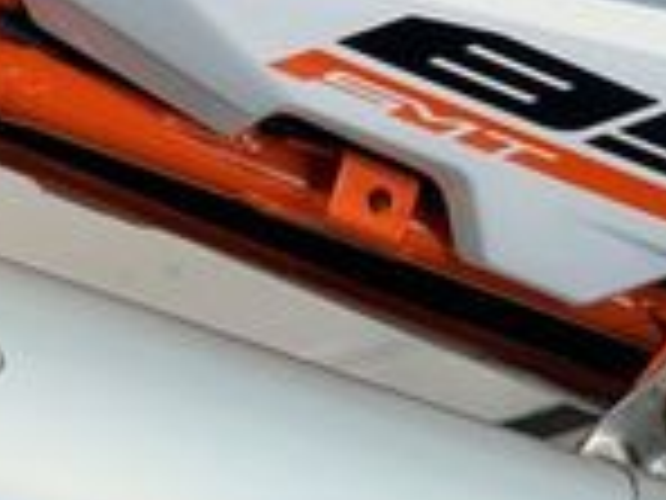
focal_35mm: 104
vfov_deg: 14.1
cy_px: 423
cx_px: 720
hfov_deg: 18.2
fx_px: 2001
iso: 64
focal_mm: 6.86
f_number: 1.78
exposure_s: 1/100
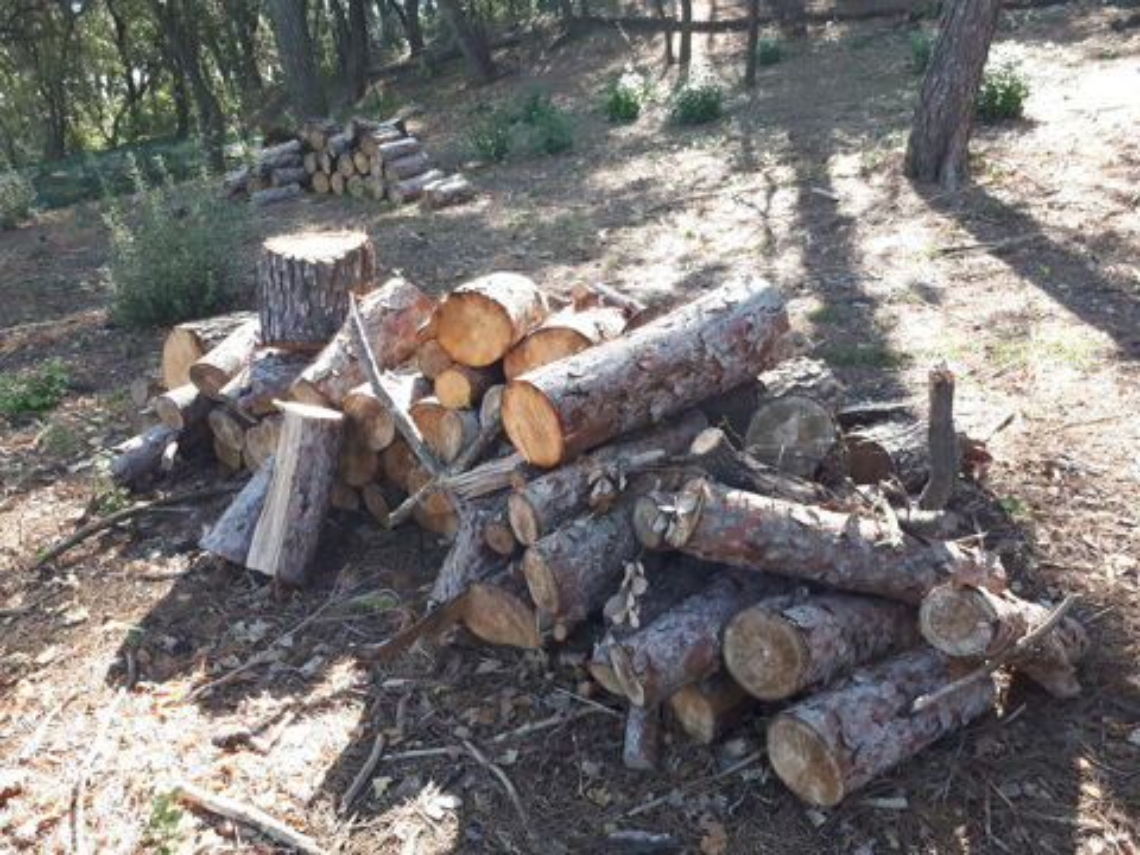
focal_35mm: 27
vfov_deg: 51.4
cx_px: 570
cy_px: 428
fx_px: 889
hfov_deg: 65.3
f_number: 1.9
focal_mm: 3.6
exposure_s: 1/100
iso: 50
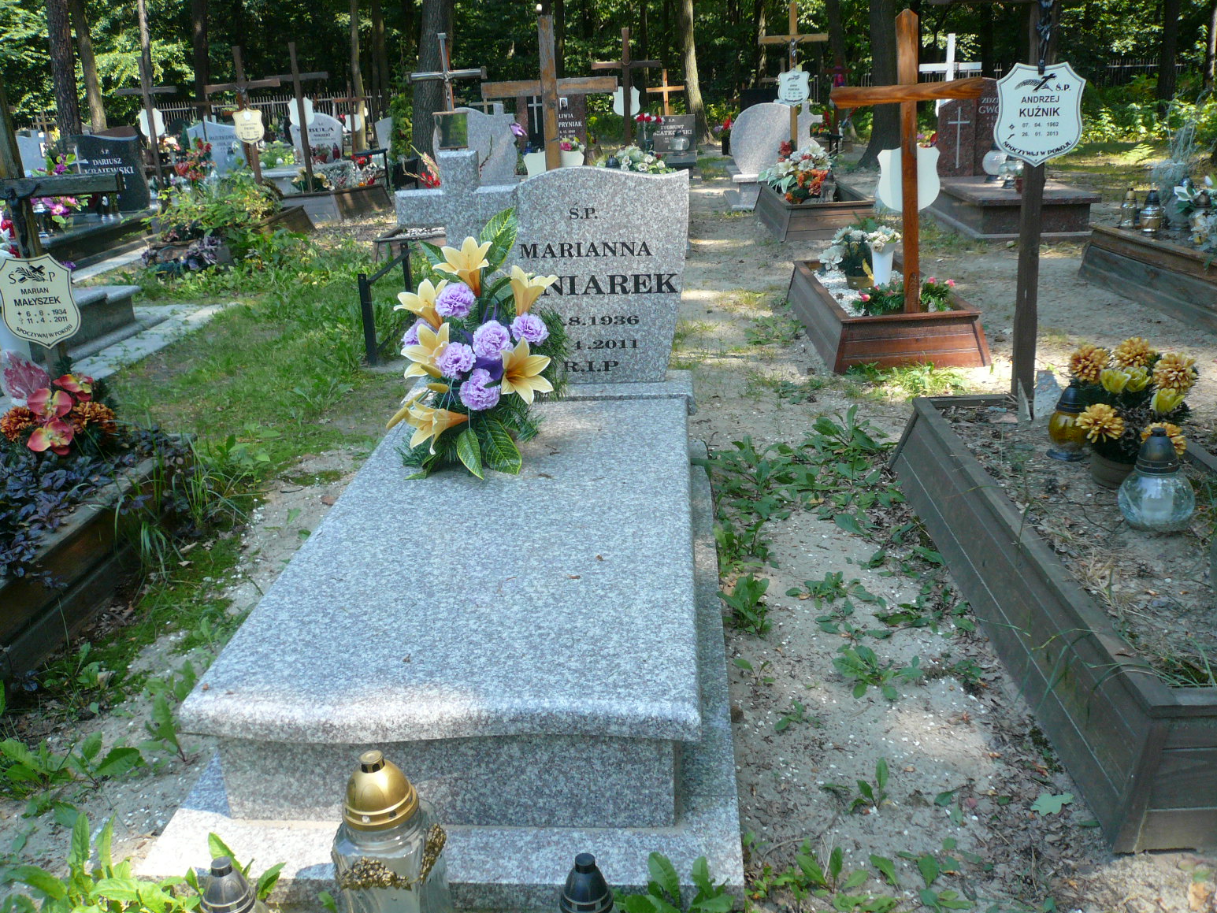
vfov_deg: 48.2
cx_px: 618
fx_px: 1020
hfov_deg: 61.7
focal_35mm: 29
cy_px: 458
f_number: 2.8
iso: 100
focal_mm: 4.6
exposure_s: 1/200
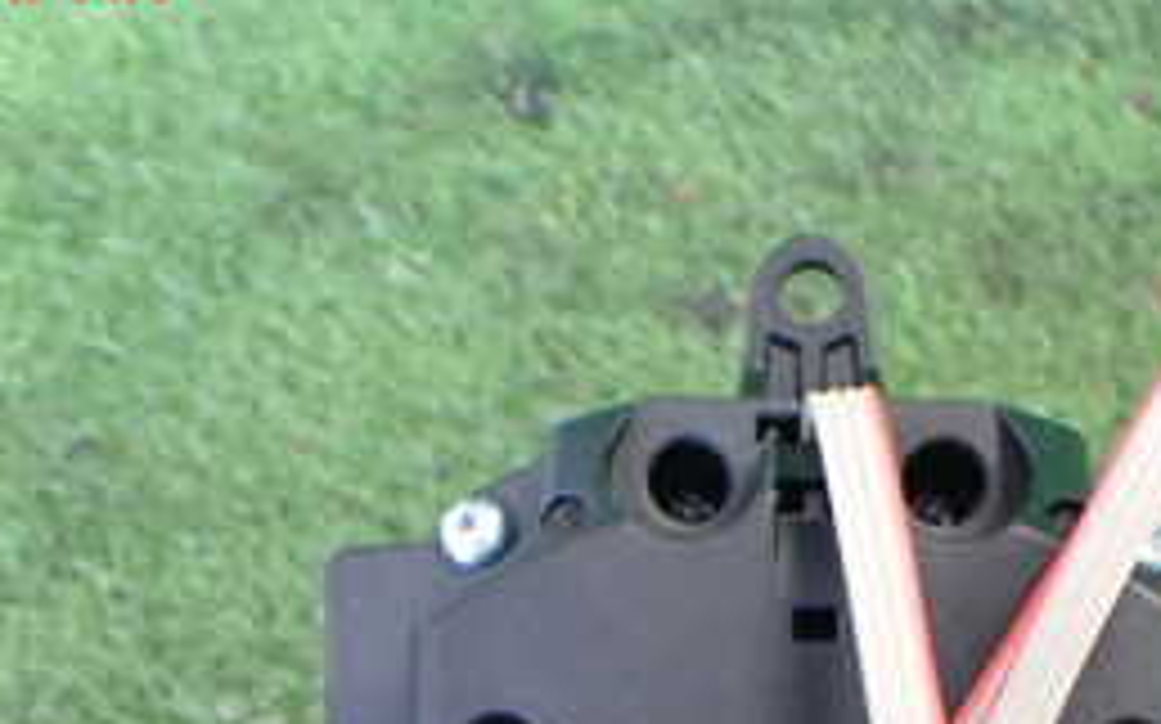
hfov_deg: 27.8
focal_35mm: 74
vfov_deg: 16.7
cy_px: 926
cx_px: 702
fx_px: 2340
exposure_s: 1/50
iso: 800
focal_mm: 5.4
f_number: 2.3
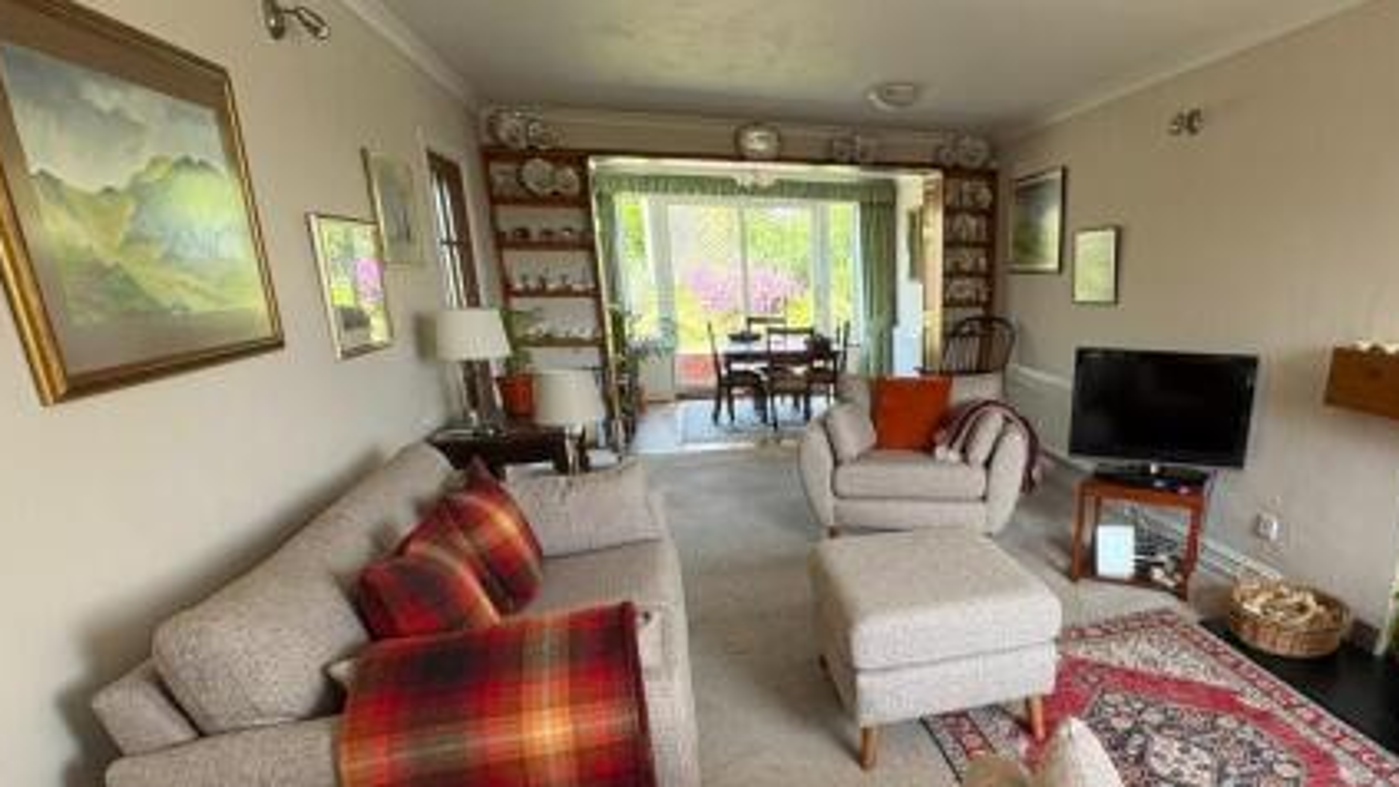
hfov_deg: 81.2
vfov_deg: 52.9
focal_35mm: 21
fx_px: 779
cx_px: 924
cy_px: 504
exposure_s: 1/66
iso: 250
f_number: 2.2
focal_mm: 2.22
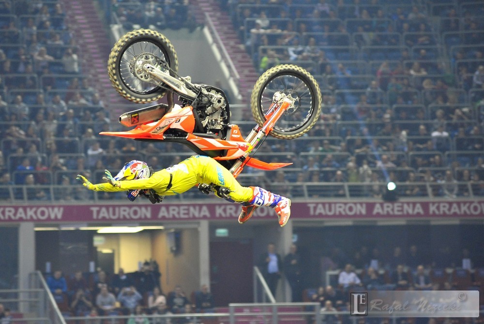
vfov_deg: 8.1
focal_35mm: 170
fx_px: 2287
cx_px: 242
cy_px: 162
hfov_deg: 12.1
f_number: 3.5
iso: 3200
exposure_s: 1/640
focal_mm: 170
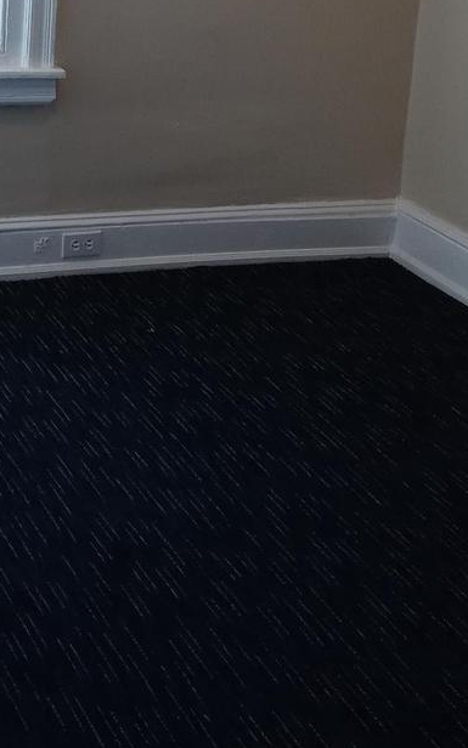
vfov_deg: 26.5
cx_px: 33
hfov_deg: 17.3
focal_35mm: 74
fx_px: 1510
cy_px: 23
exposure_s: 1/120
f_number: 1.8
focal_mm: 3.61
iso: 100
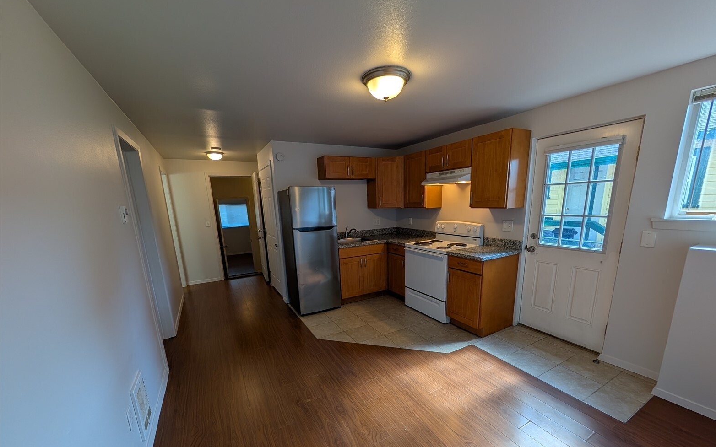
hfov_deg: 109.4
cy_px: 262
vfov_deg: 82.1
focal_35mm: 13
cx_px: 364
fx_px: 254
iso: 67
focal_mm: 2.02
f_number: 1.7
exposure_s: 1/120
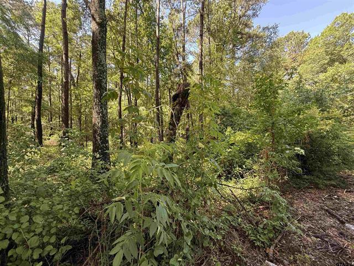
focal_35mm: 14
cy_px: 133
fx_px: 143
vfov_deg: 85.7
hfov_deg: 102.1
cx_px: 177
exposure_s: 1/99
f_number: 2.2
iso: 80
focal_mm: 2.22
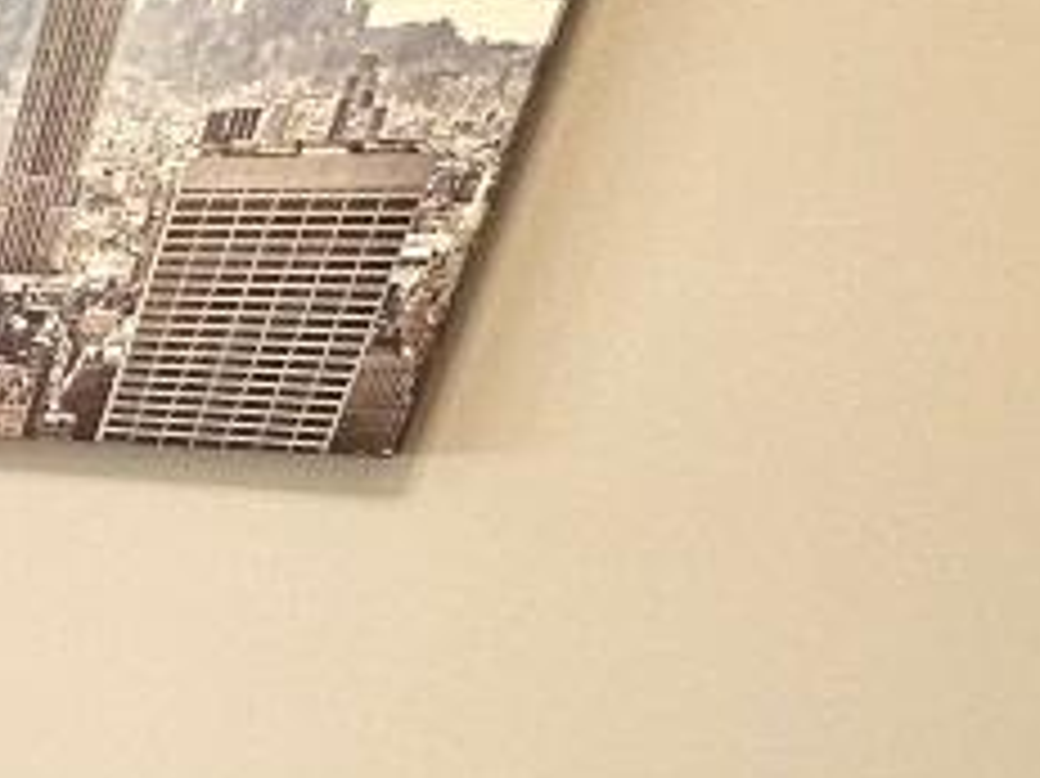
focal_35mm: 62
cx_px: -1013
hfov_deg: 19.2
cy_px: 1484
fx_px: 1862
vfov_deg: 17.8
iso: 100
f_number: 2.2
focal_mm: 2.22
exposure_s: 1/100
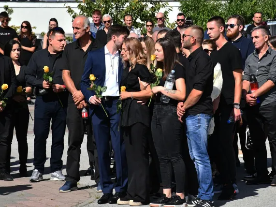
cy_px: 91
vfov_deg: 6.9
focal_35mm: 215
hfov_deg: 9.2
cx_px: 168
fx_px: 1714
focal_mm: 112
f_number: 14
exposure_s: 1/3200
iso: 2500
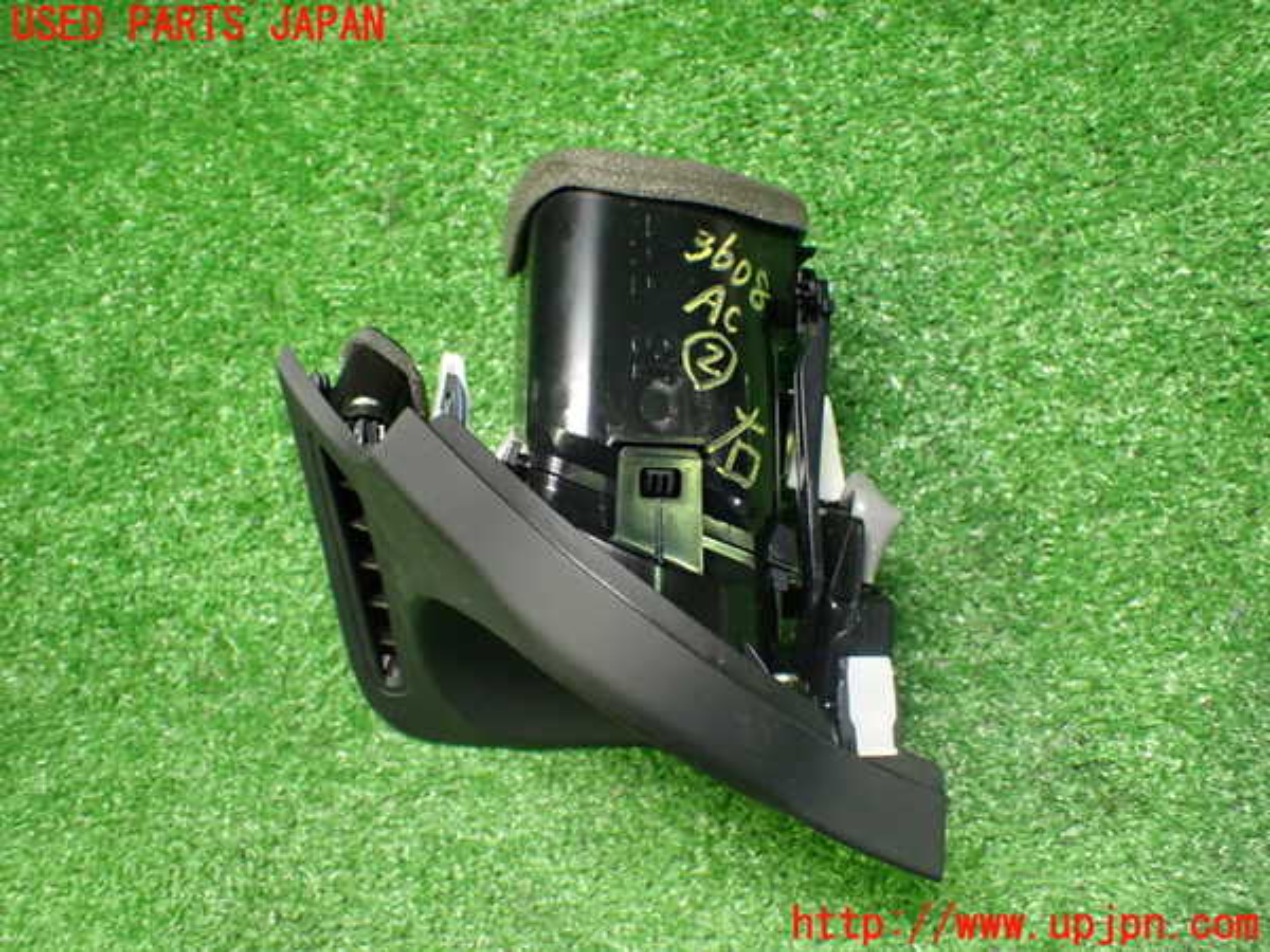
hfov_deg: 60.0
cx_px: 635
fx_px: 1101
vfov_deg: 46.8
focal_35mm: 30
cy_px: 476
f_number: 2.3
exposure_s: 1/30
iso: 800
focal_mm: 5.4
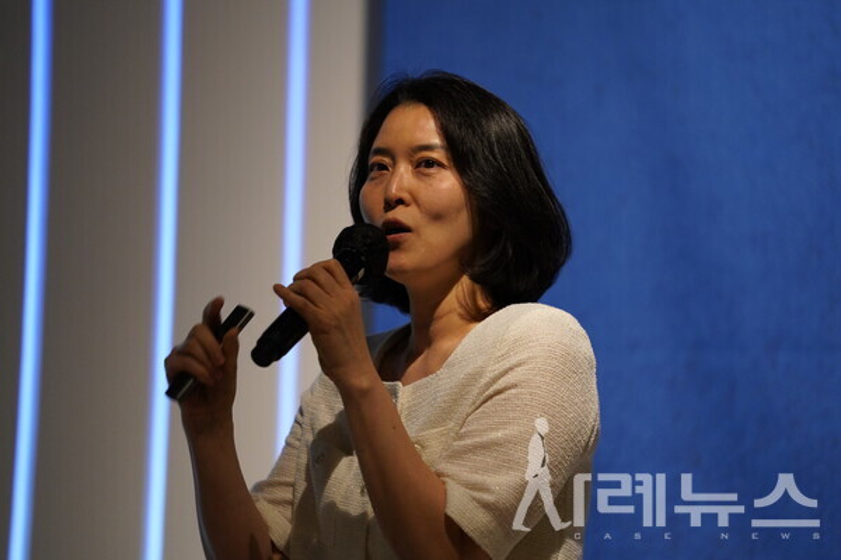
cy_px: 280
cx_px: 420
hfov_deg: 10.3
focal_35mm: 200
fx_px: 4672
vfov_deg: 6.9
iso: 2500
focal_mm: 200
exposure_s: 1/125
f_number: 2.8
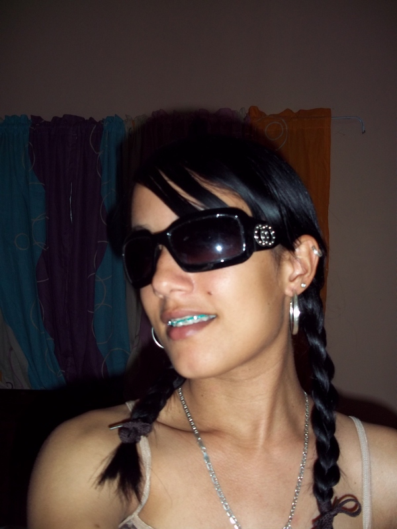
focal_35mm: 36
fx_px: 550
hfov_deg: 39.7
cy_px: 264
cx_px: 198
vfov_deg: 51.4
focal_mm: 6.5
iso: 80
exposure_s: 1/30
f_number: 3.1
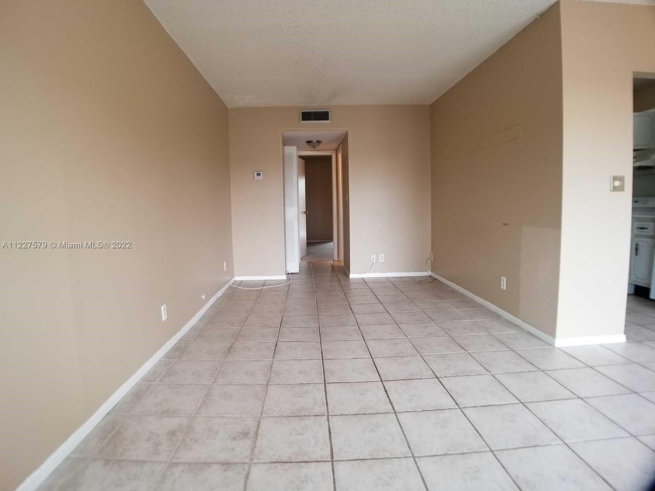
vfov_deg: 53.1
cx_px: 328
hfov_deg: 67.3
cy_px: 246
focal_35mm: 26
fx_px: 492
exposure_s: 1/50
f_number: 1.7
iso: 80
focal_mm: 4.25
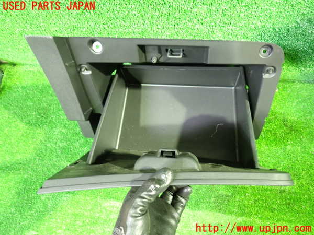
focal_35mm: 25
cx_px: 157
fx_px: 227
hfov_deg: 69.4
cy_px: 118
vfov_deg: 54.9
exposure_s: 1/8
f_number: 2
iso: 800
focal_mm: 4.5
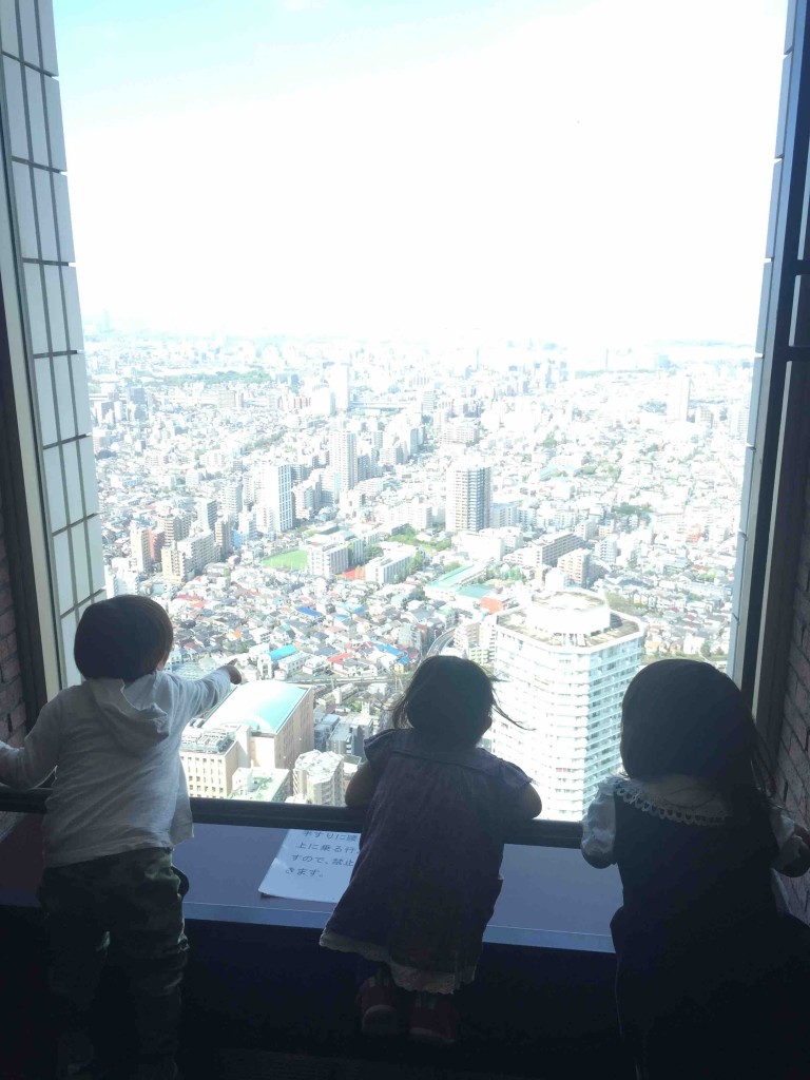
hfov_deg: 48.2
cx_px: 405
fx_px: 905
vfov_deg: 61.7
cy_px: 540
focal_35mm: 29
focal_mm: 4.15
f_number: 2.2
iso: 32
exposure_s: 1/347
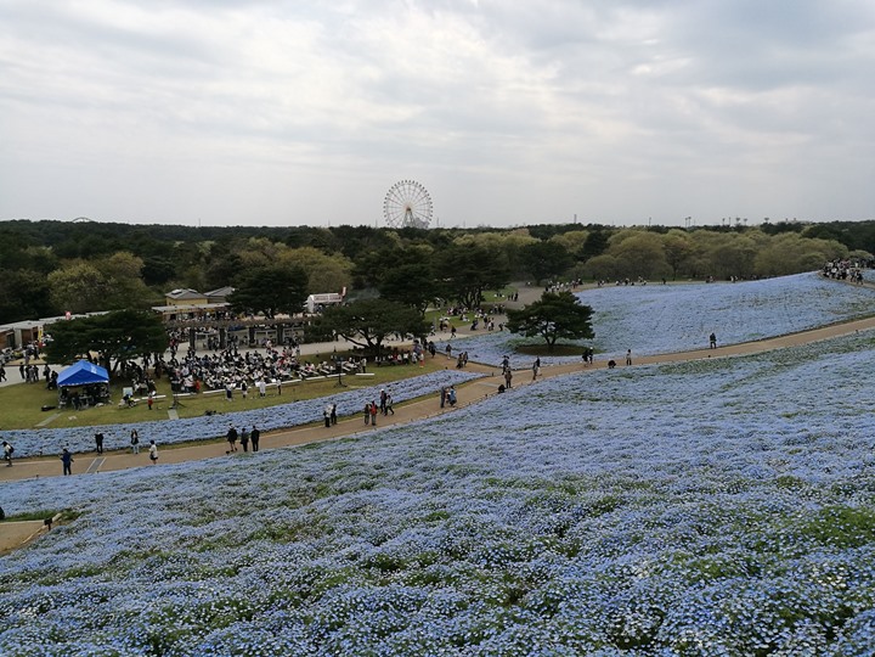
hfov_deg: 65.3
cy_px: 328
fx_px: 682
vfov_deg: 51.4
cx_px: 438
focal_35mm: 27
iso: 50
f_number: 2.2
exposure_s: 1/1353
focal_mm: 4.5
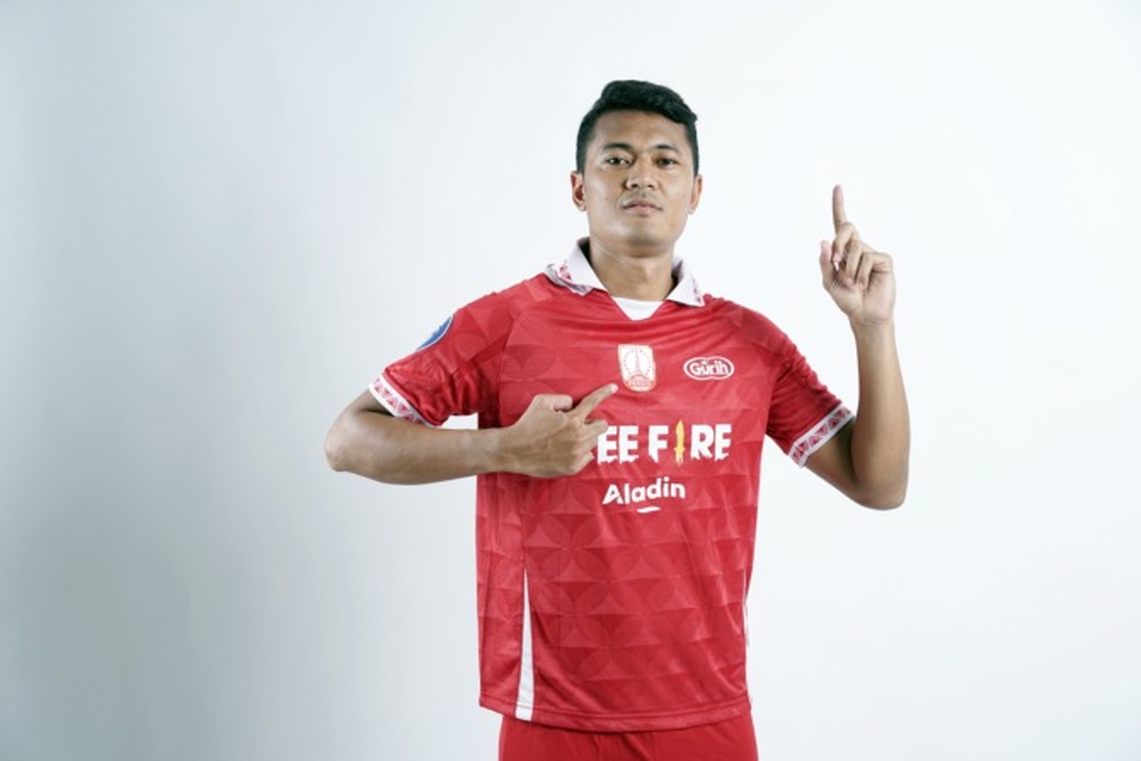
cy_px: 380
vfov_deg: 24.6
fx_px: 1743
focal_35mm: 55
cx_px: 570
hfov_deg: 36.2
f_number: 8
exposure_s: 1/200
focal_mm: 55
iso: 400
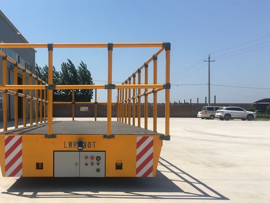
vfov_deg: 35.8
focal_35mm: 40
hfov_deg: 46.2
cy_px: 123
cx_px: 94
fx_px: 312
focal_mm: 4.15
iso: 25
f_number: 2.2
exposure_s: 1/2331
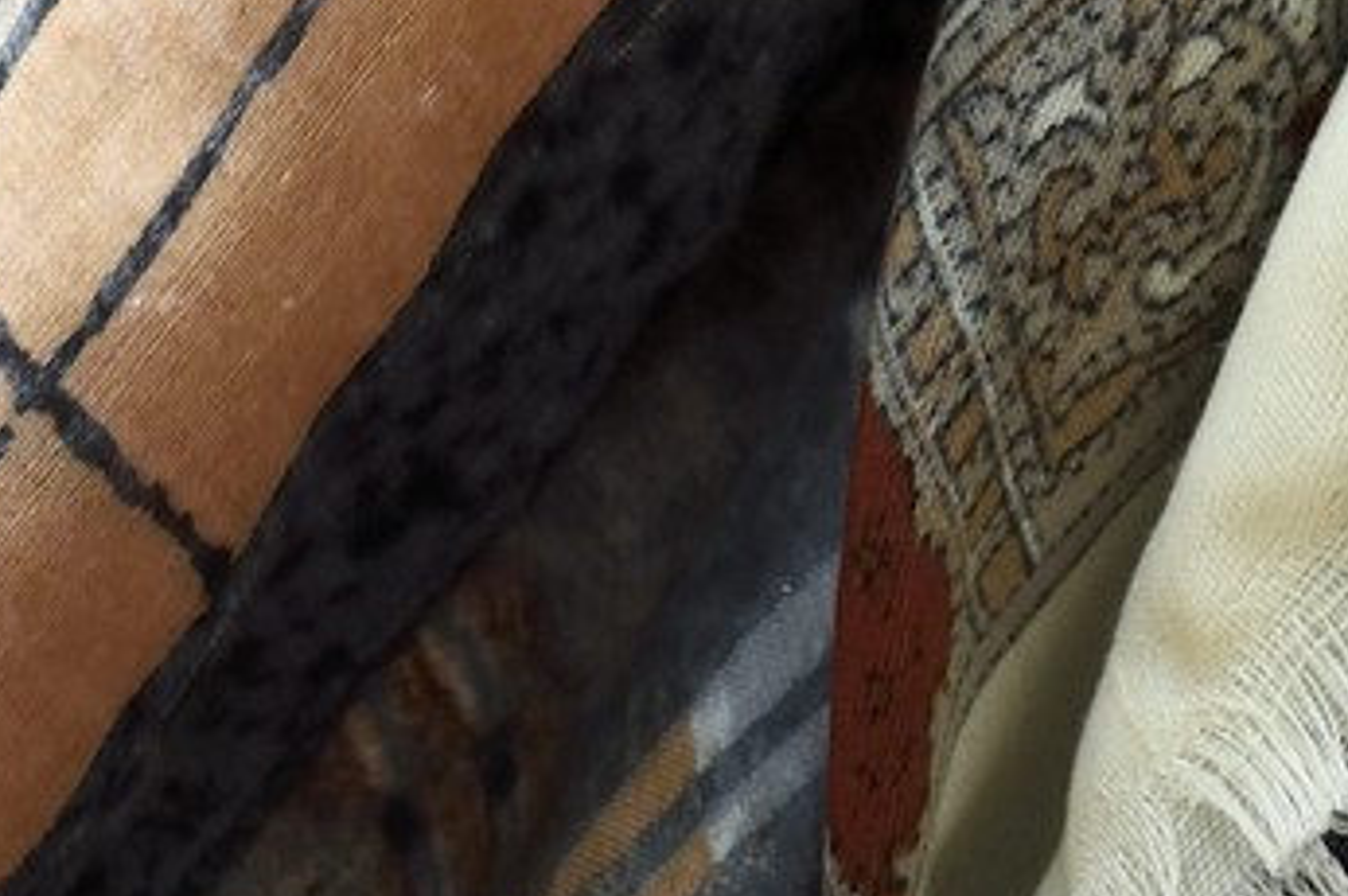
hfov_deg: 6.3
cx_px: 1648
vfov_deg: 4.0
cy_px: -2174
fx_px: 12120
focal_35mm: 324
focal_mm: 70
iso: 1600
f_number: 5
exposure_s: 1/125
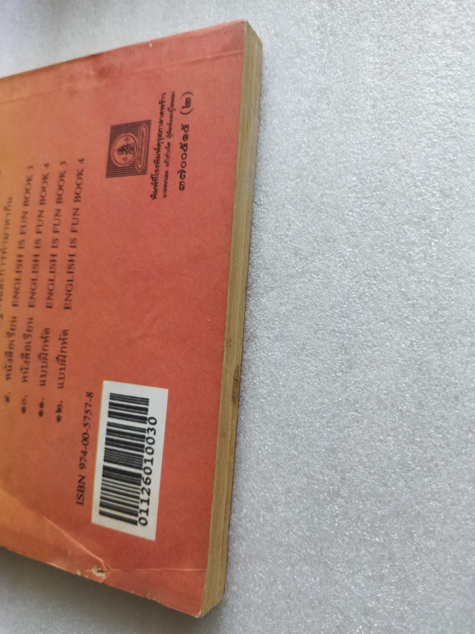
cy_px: 317
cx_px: 238
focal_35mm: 27
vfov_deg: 65.3
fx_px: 494
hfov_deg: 51.4
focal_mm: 4.71
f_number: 1.79
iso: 244
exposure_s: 1/60
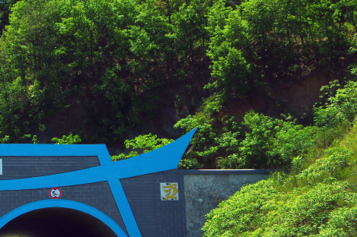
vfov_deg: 11.6
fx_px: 1169
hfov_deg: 17.2
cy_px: 149
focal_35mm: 118
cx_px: 63
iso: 200
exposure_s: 1/1250
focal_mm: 36
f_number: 5.6
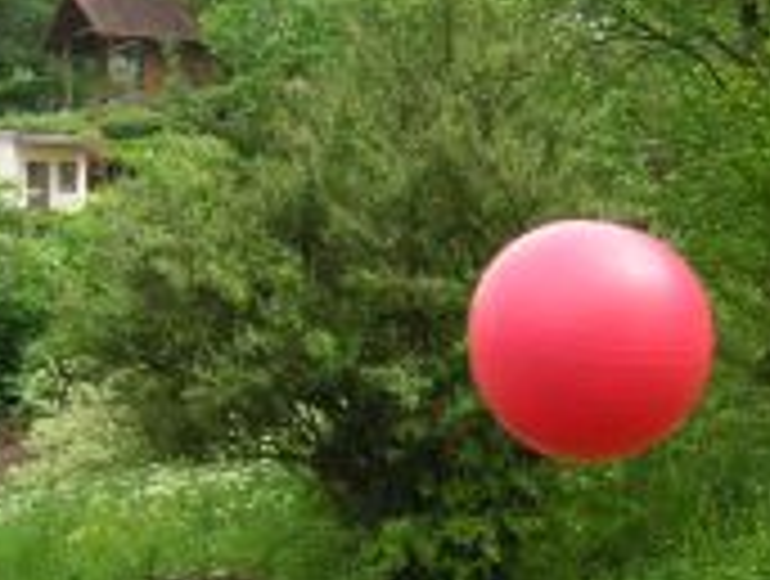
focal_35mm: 115
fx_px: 2563
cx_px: 119
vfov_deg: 12.7
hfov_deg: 16.9
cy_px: 634
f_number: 2.8
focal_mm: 6.1
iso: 50
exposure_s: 1/350
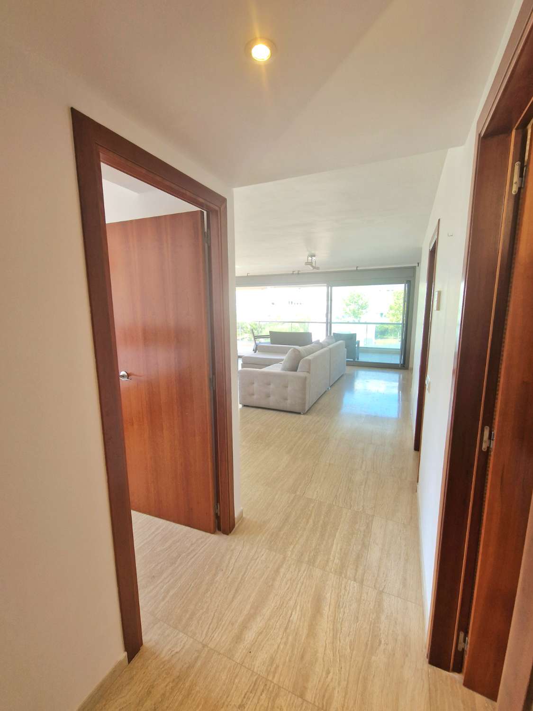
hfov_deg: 89.9
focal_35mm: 13
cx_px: 266
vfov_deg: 106.2
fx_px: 267
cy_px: 356
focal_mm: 2.2
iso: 64
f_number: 2.2
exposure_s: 1/100
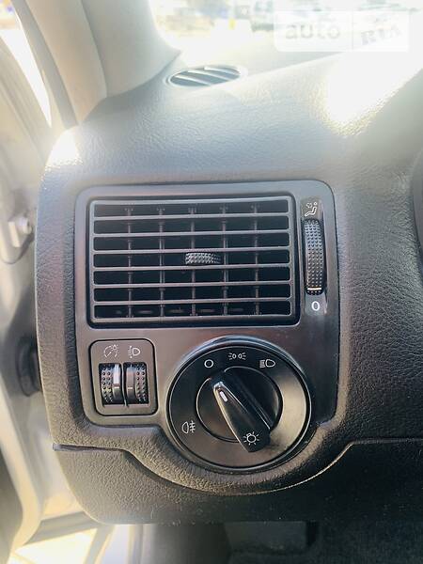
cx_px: 212
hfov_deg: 53.1
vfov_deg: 67.3
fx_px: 424
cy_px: 282
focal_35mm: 26
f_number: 1.8
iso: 50
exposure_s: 1/121
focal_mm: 4.2
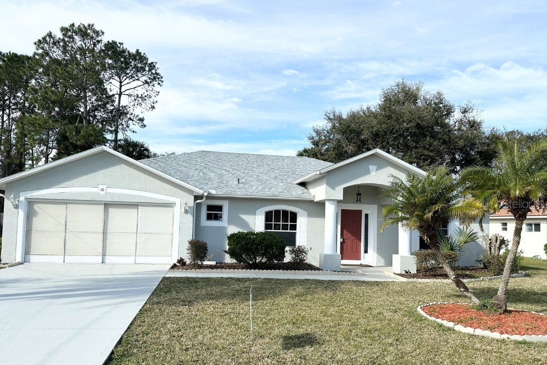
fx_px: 395
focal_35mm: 26
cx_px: 270
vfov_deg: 49.4
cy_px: 203
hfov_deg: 69.4
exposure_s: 1/5000
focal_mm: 6.86
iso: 80
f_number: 1.78
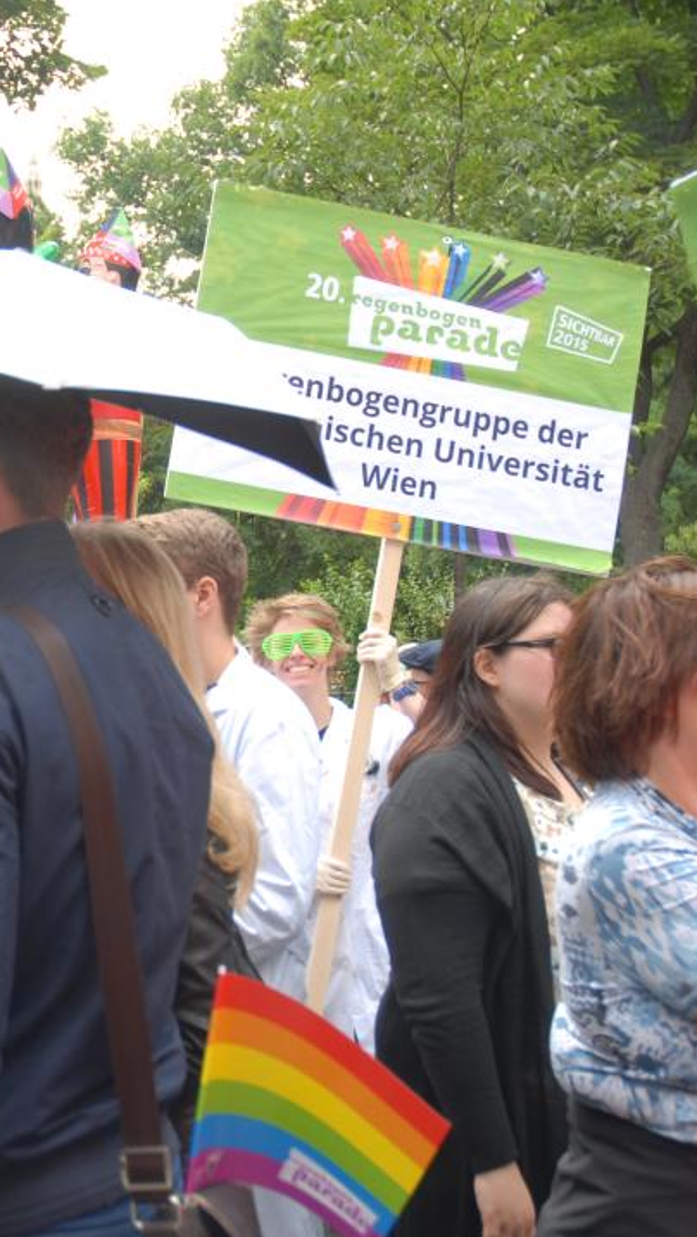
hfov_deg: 20.5
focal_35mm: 57
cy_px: 624
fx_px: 1870
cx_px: 9
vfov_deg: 36.6
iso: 100
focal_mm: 24
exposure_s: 1/160
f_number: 3.8
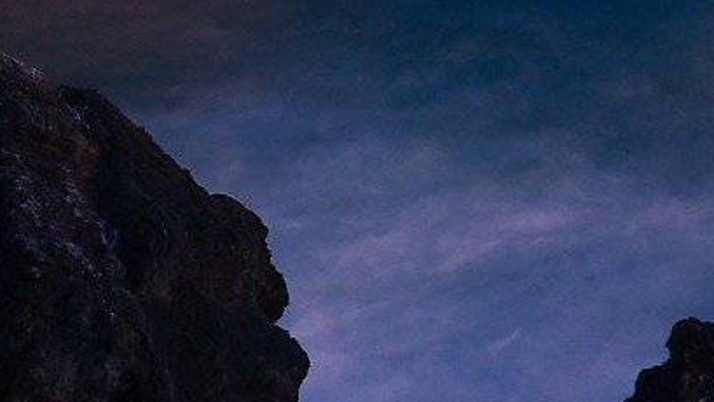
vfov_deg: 5.3
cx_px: 630
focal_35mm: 215
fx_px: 4070
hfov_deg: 10.0
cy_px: -788
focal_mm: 35
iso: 100
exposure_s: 10
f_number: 16
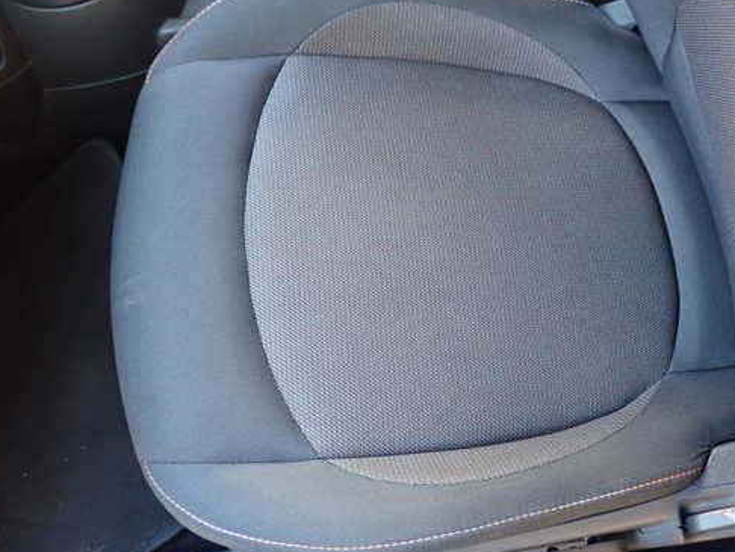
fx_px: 786
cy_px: 286
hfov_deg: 49.8
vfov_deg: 38.7
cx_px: 437
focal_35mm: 37
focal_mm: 5.4
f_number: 2.3
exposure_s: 1/30
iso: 400
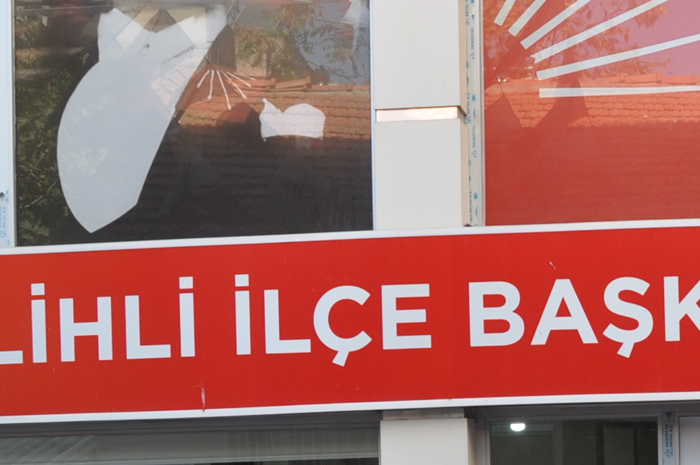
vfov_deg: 15.9
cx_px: 791
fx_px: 1632
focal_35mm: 84
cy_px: 474
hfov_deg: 22.7
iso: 200
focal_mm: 18
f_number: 7.1
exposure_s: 1/50
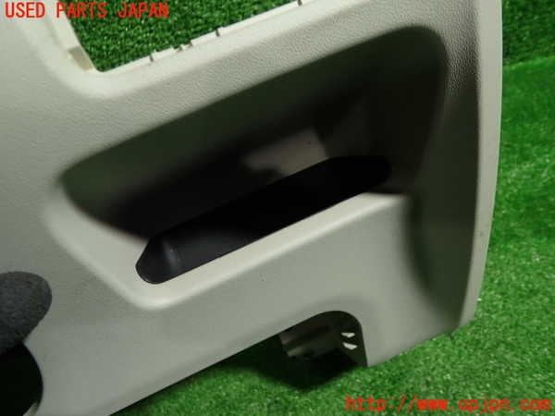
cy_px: 208
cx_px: 278
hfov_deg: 60.0
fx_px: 481
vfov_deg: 46.8
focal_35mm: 30
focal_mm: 5.4
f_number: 2.3
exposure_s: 1/30
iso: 200
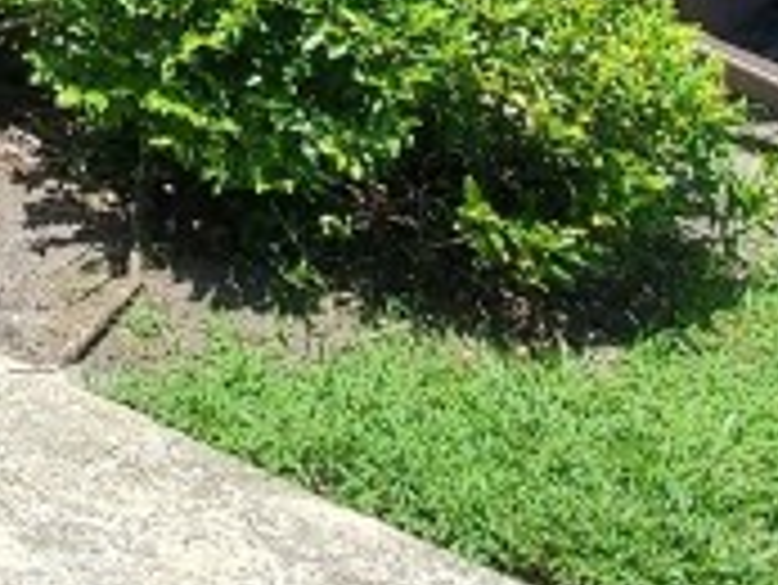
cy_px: -513
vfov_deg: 15.9
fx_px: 1732
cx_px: -189
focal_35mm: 77
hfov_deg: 23.0
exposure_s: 1/670
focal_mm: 1.8
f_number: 2.2
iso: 50
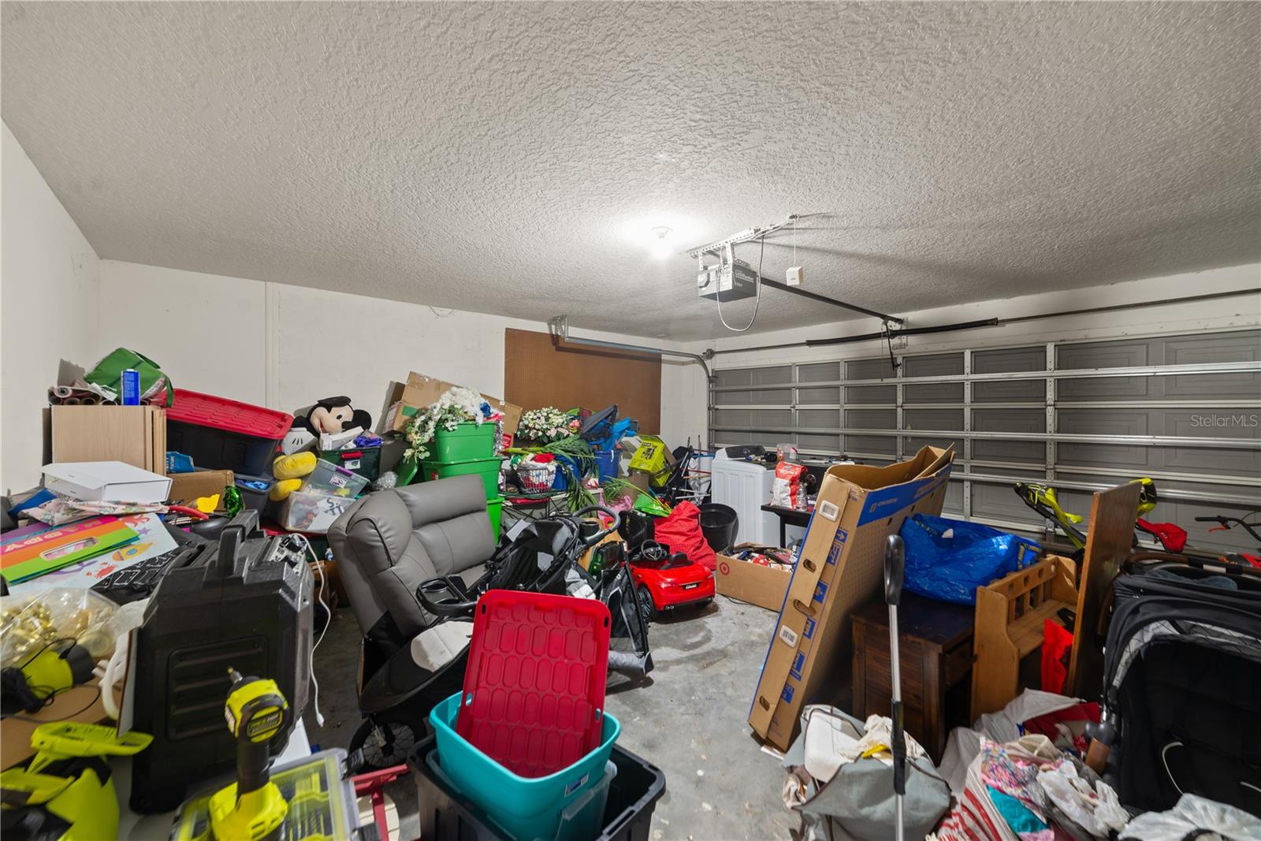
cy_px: 420
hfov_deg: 104.2
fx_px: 490
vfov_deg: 81.2
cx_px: 630
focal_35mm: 14
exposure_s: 4
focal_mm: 14
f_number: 7.1
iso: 160
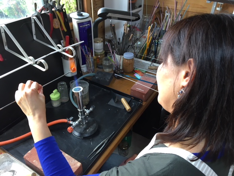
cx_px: 117
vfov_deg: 48.2
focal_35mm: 29
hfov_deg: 61.7
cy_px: 88
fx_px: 196
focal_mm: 4.15
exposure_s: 1/30
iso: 50
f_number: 2.2
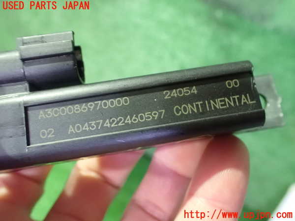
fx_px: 256
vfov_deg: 46.8
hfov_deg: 60.0
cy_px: 110
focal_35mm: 30
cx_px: 148
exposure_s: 1/15
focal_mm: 5.4
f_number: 2.3
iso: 1600
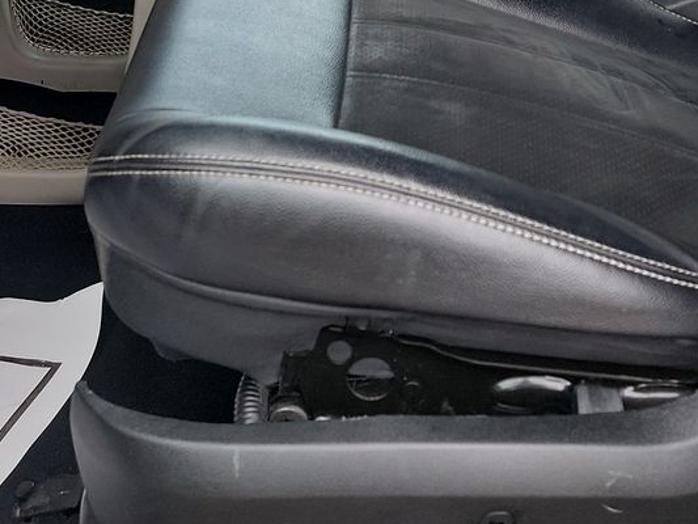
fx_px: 1452
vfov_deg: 18.7
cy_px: -195
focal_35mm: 72
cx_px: 346
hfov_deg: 27.0
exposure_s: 1/149
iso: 50
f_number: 1.8
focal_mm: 6.7
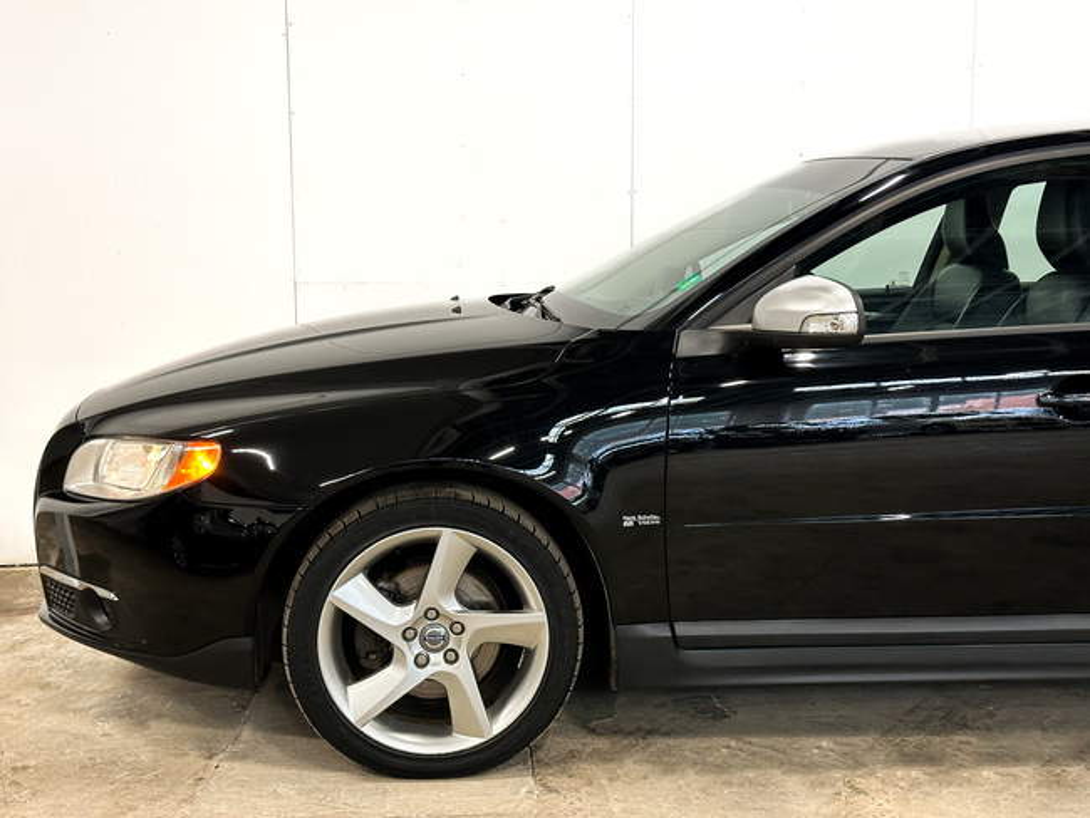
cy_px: 409
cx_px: 545
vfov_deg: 30.3
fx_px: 1512
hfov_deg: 39.6
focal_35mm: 48
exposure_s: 1/50
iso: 160
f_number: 1.8
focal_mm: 6.86
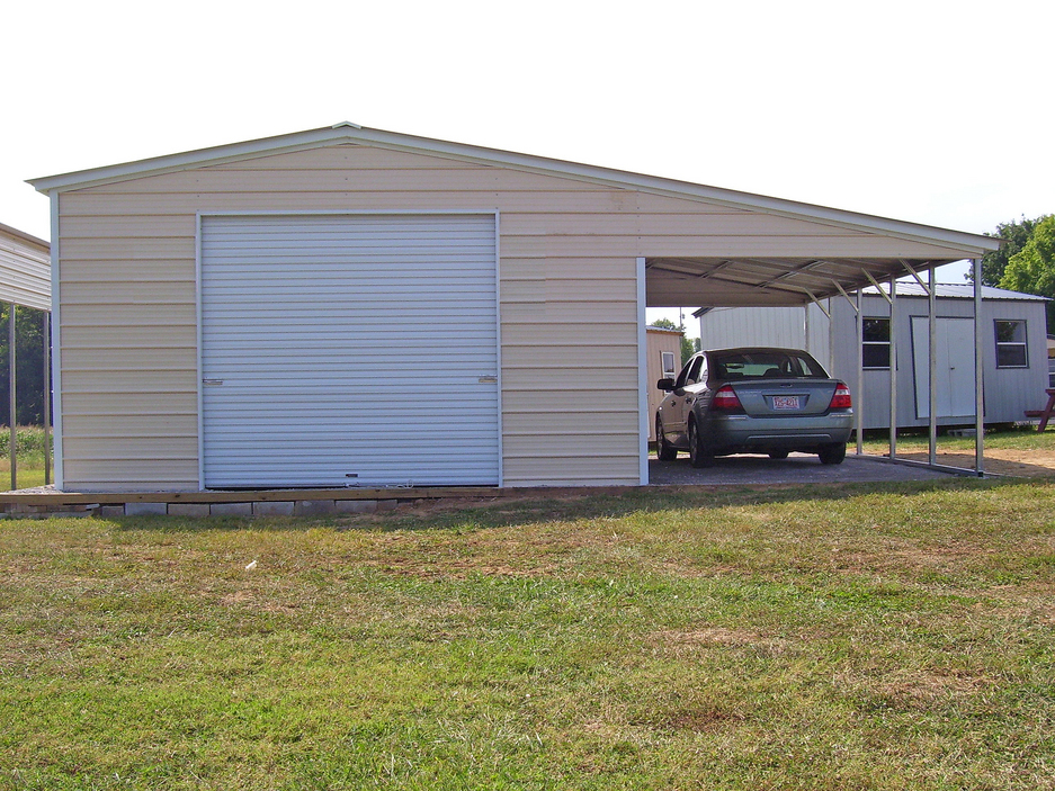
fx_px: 1280
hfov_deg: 44.8
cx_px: 528
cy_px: 396
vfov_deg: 34.4
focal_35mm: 42
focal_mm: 7
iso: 80
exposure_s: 1/350
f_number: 5.6
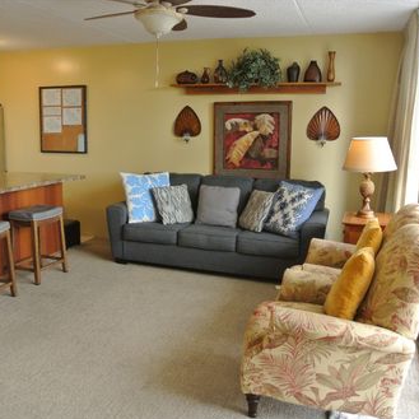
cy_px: 211
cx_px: 166
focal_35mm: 35
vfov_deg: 47.2
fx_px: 479
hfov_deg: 46.9
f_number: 3.5
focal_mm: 10
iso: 500
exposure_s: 1/60
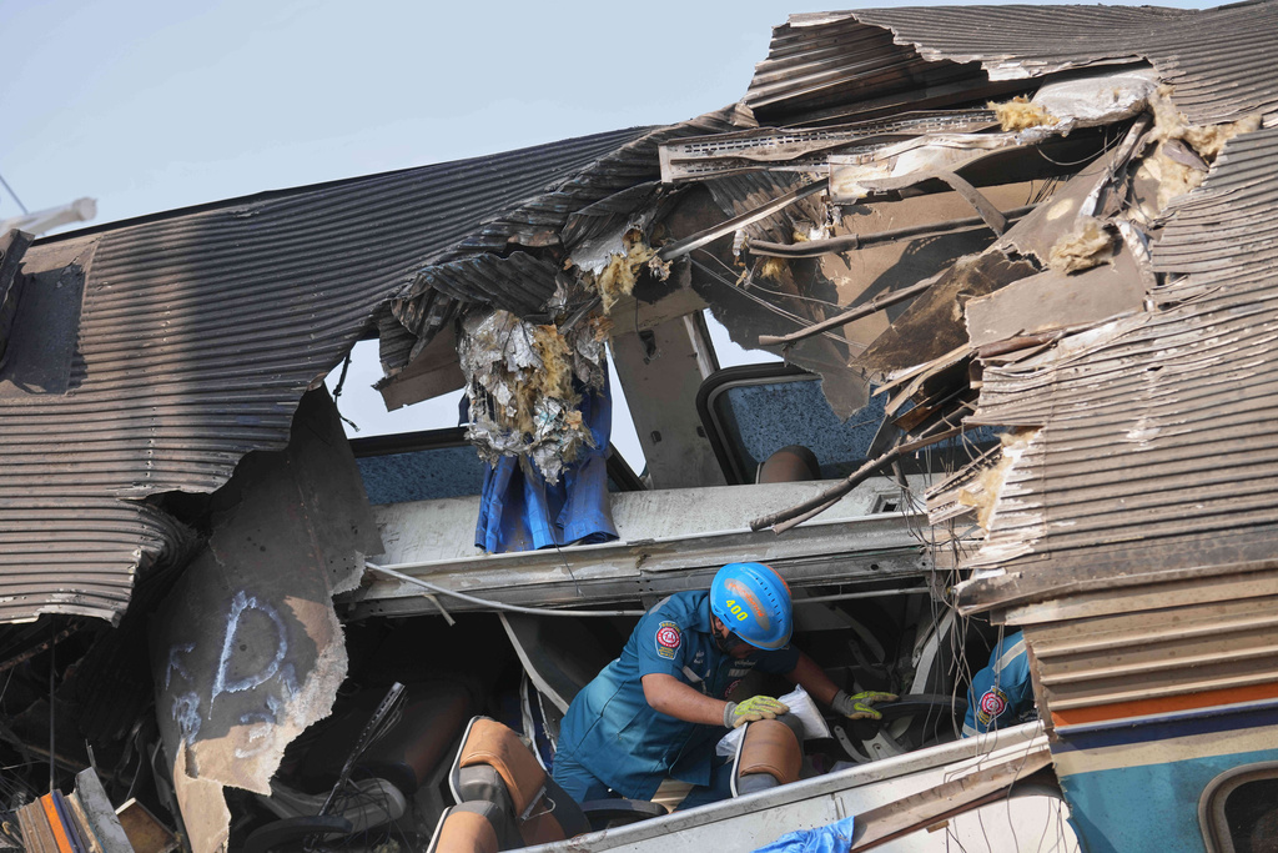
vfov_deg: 13.2
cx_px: 639
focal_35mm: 104
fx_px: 3692
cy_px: 426
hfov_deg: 19.6
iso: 320
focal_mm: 104
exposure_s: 1/1250
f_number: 3.5
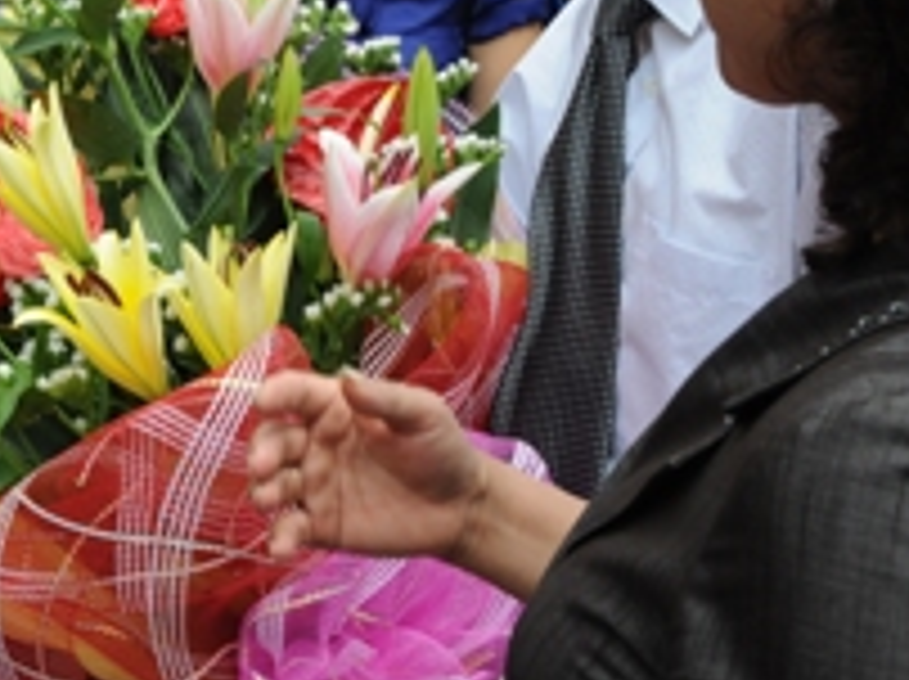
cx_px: -38
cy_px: 23
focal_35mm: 77
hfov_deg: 24.0
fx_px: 2020
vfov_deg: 18.7
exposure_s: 1/500
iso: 800
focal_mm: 24
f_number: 11
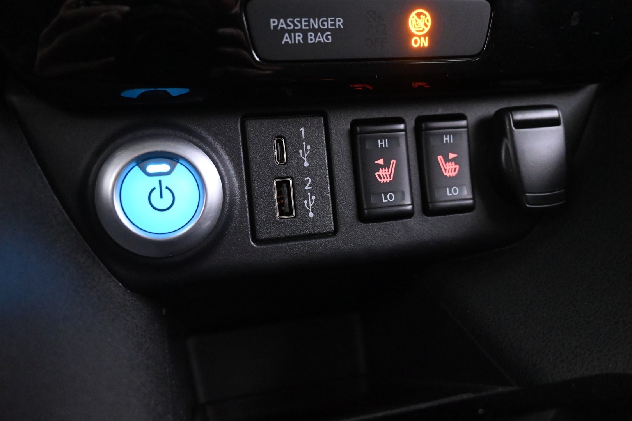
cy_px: 210
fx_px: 553
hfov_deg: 59.5
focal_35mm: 32
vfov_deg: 41.7
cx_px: 316
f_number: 4
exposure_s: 1/30
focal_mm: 21
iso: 8000
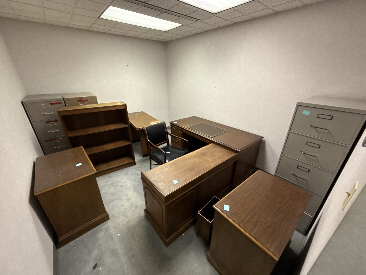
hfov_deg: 102.1
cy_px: 138
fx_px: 148
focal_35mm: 14
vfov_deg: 85.7
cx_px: 183
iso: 320
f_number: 2.2
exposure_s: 1/60
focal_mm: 2.22
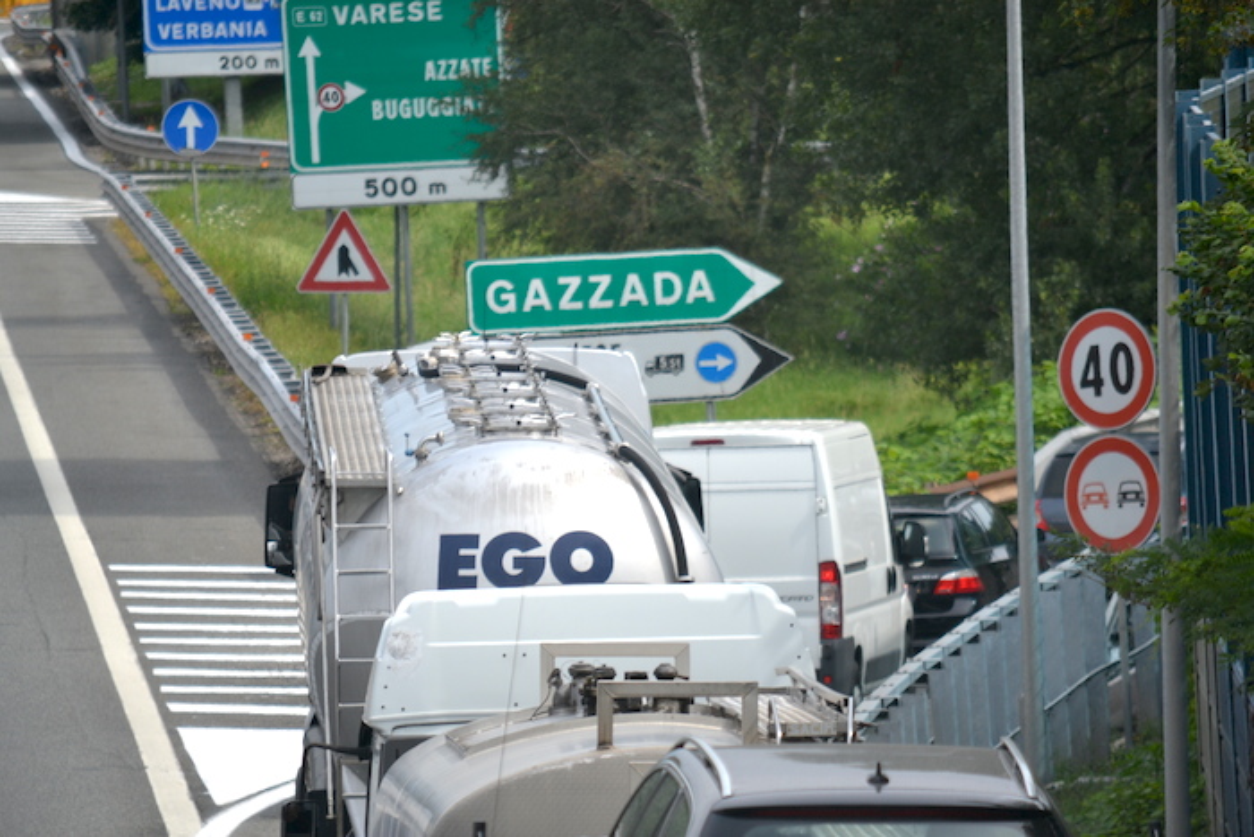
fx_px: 15677
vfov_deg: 3.1
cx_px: 627
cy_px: 418
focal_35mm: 450
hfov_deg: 4.6
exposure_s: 1/500
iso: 160
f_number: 5.6
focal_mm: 300
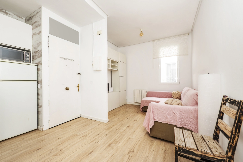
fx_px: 101
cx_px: 122
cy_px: 81
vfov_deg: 77.4
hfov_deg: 100.4
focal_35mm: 15
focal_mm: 15
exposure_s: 1/13
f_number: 8
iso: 100
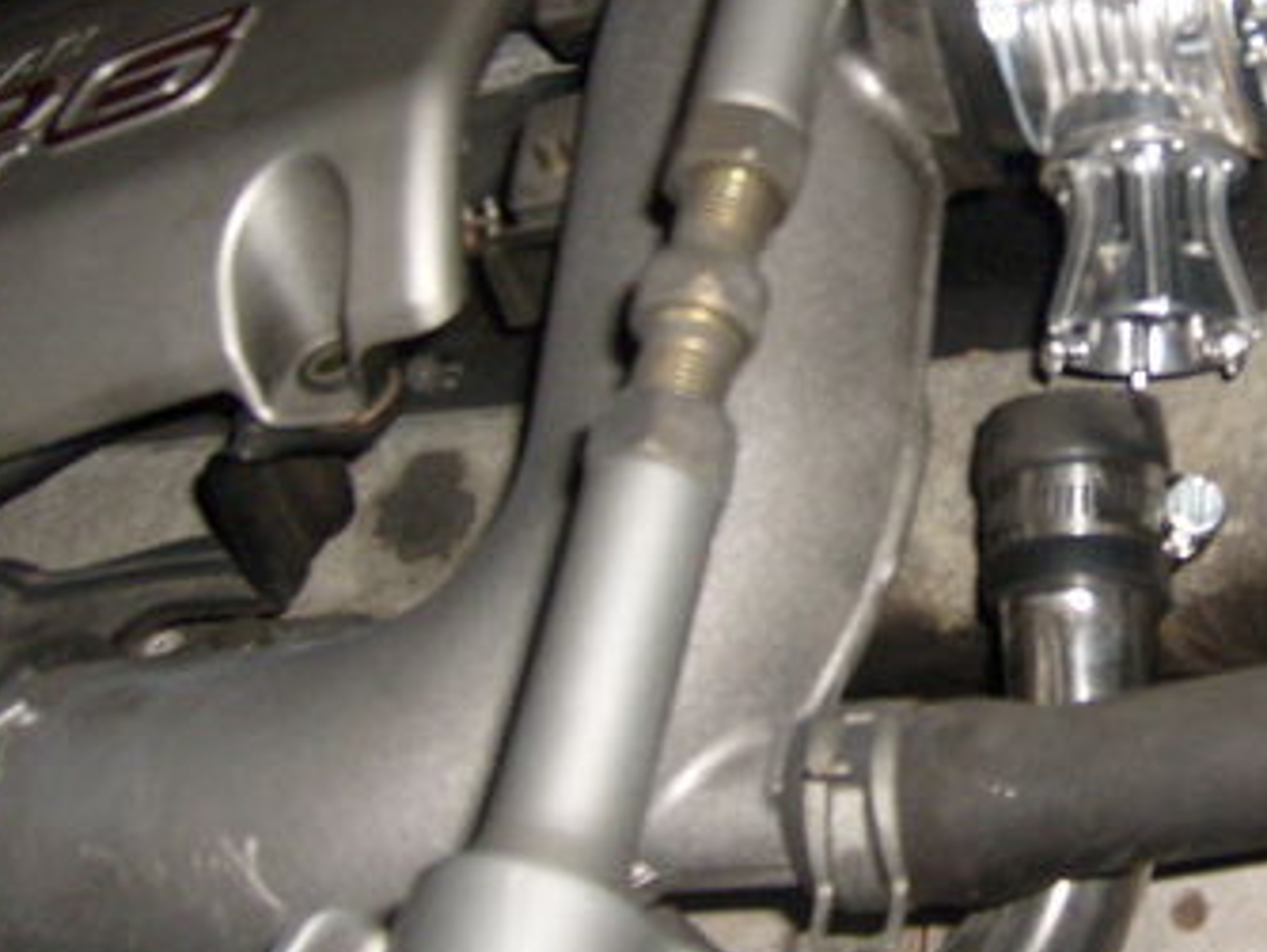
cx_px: 1161
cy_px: 281
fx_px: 2454
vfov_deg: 21.8
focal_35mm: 67
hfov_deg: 27.8
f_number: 2.8
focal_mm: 5.8
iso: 100
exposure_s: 1/45
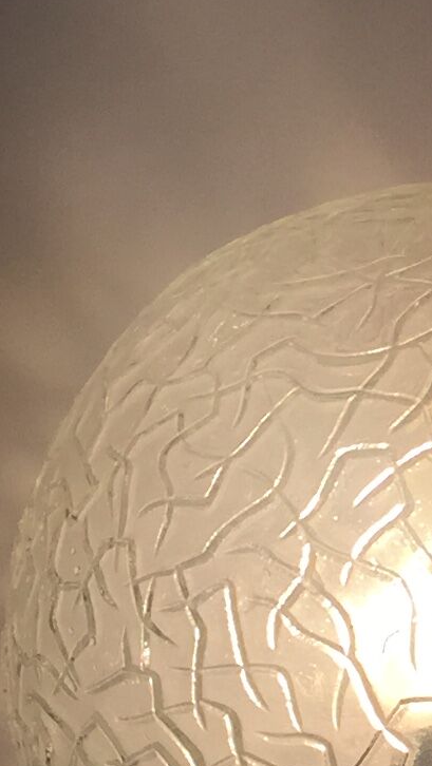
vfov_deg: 15.0
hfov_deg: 7.9
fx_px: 2888
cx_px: 1073
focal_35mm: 142
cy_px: 629
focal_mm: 4.15
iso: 32
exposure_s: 1/370
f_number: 2.2
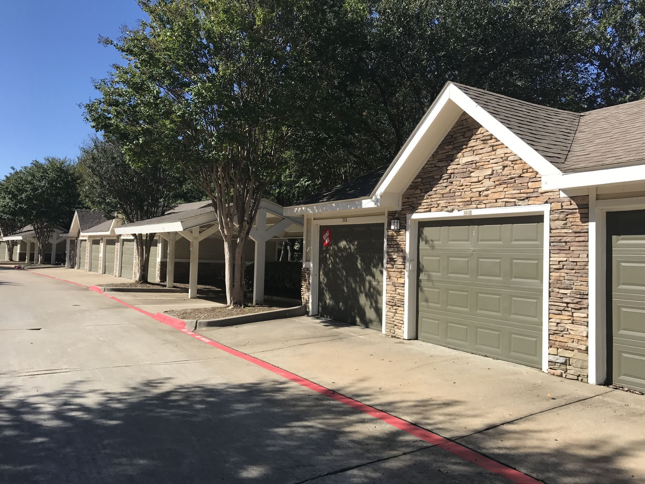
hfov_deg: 63.4
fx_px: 522
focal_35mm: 28
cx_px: 322
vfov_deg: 49.7
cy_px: 242
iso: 20
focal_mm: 4
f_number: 1.8
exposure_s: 1/2179
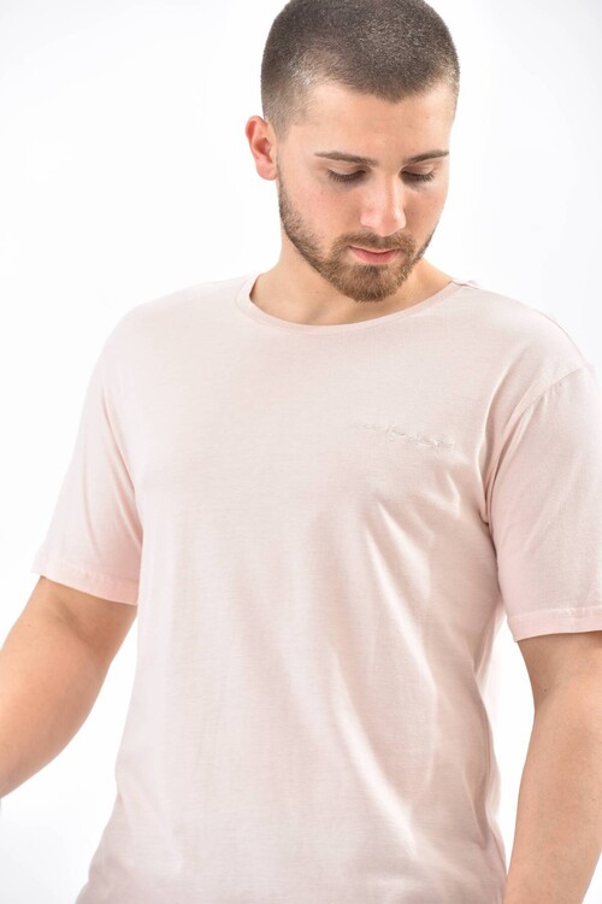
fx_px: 5016
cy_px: 452
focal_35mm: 200
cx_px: 301
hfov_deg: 6.9
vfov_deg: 10.3
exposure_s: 1/160
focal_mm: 200
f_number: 7.1
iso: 100
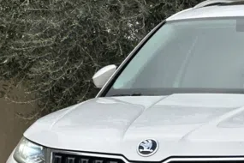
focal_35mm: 180
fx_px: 1220
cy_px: 112
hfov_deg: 11.3
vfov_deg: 7.6
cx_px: 250
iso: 25
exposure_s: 1/296
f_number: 2.8
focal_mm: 9
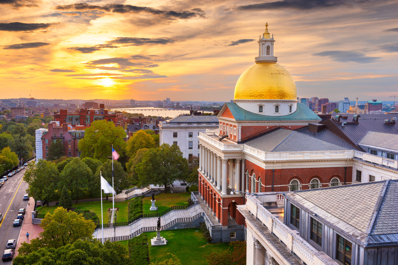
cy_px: 132
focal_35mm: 32
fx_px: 354
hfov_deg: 58.7
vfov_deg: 41.2
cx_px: 199
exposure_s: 1/3.33
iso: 64
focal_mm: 32
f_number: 11
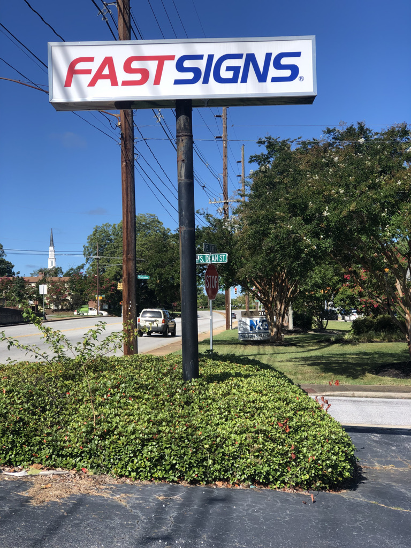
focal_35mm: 57
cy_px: 274
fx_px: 902
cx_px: 206
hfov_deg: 25.7
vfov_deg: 33.8
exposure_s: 1/648
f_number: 2.8
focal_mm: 6.6
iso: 20
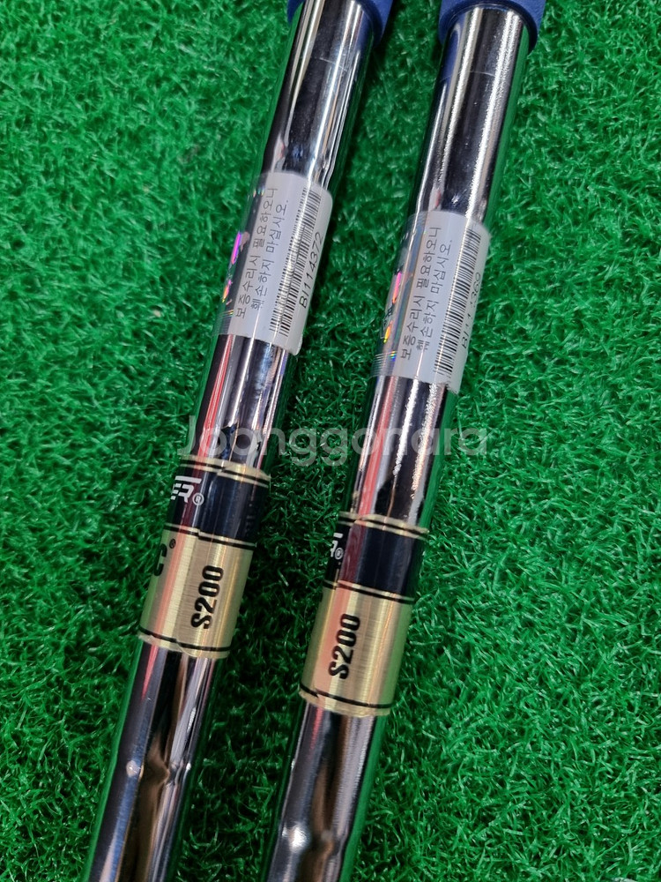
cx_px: 330
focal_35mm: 24
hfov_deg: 56.8
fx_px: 611
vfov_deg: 71.6
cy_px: 441
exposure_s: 1/40
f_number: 1.8
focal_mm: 6.7
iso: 400
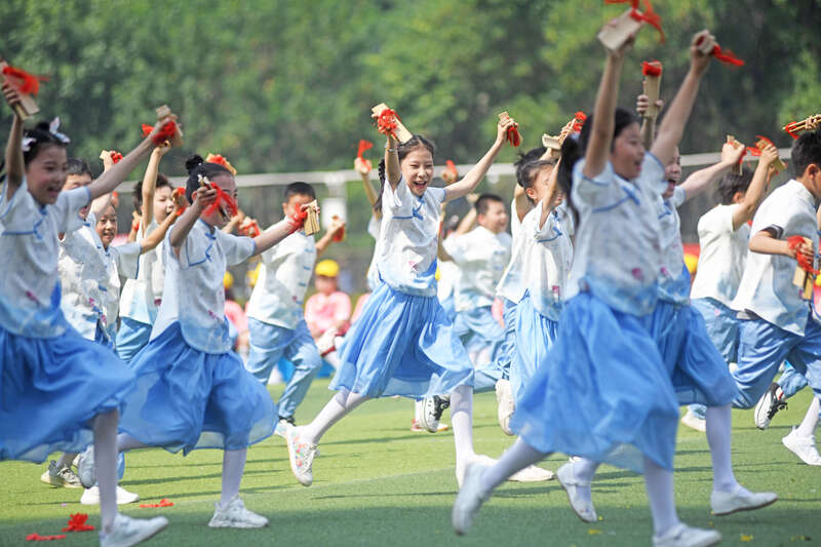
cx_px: 410
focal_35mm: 185
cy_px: 274
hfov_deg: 11.1
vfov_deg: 7.4
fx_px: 4218
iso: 320
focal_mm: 185
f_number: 3.2
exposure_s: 1/4000
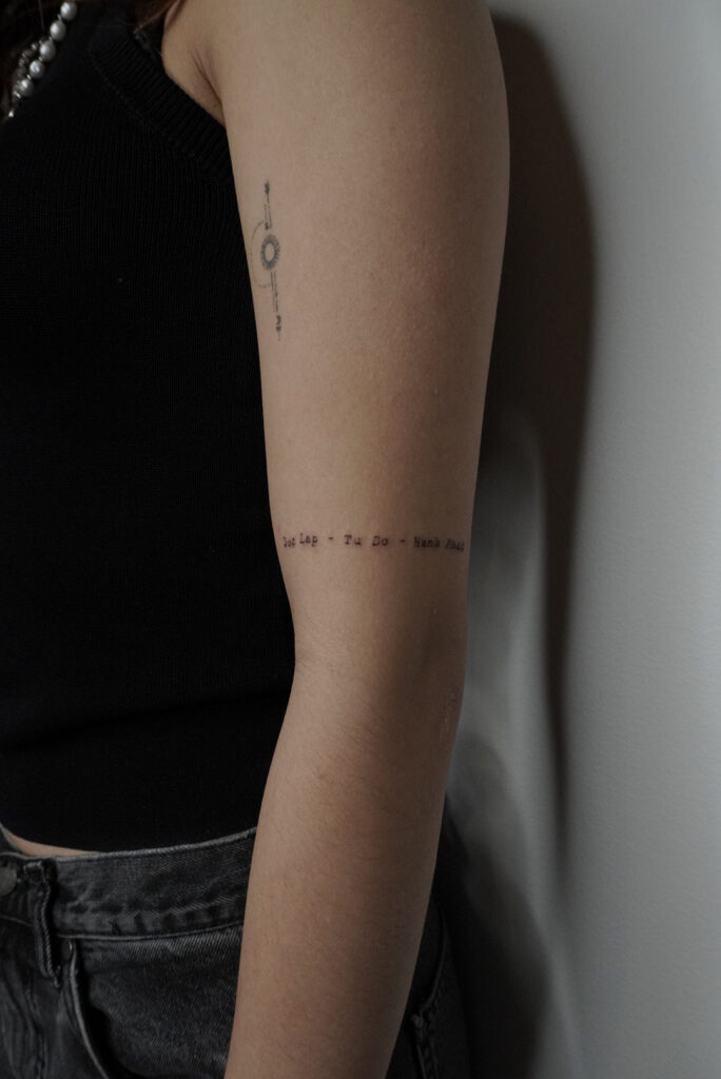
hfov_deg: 50.5
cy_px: 540
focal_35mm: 26
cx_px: 360
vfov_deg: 70.4
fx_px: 765
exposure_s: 1/100
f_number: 10
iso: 1600
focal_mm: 17
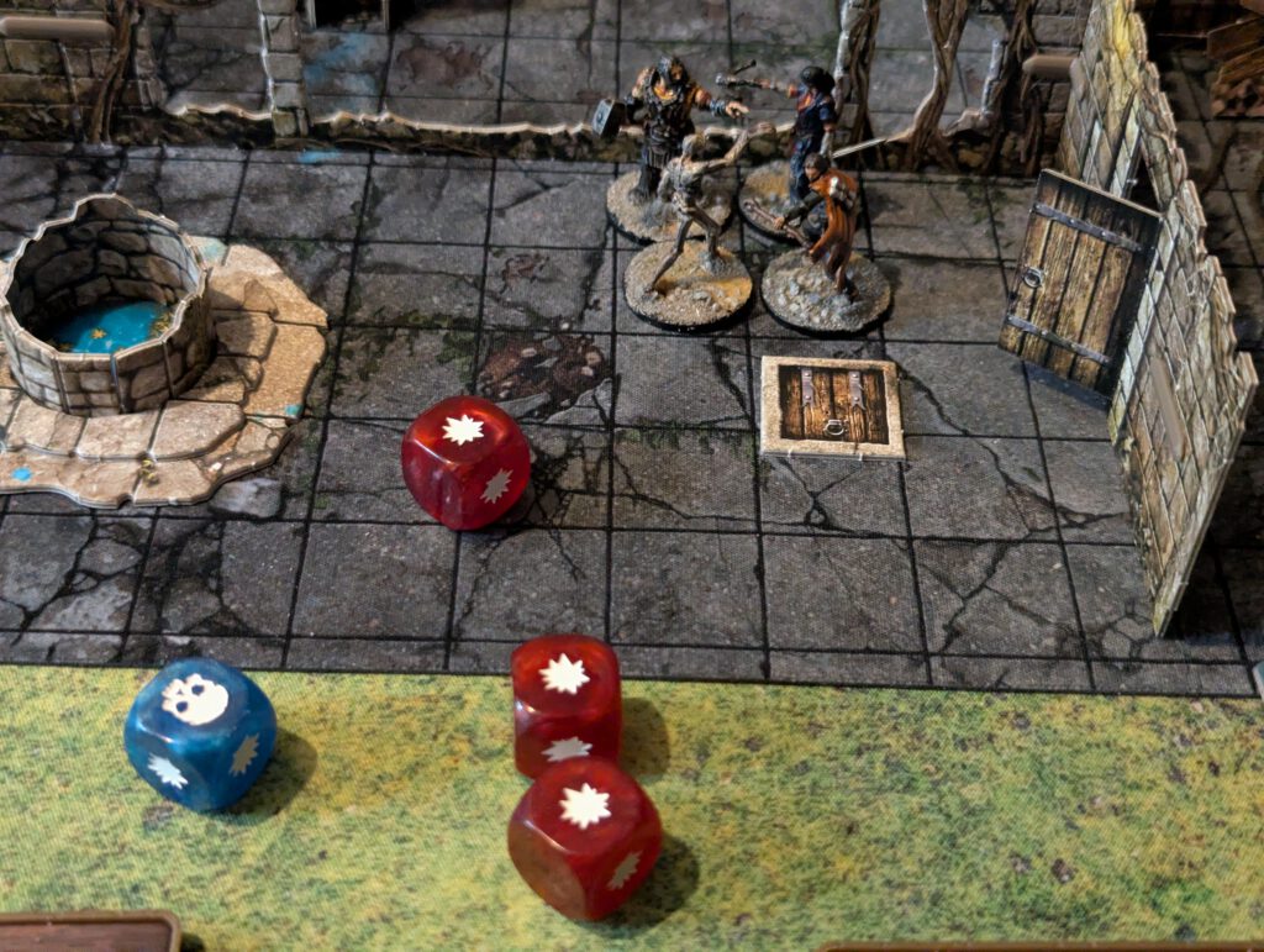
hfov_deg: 39.6
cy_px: 476
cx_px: 632
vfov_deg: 30.3
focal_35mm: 48
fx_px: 1755
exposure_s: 1/25
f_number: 1.85
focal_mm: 6.81
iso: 655
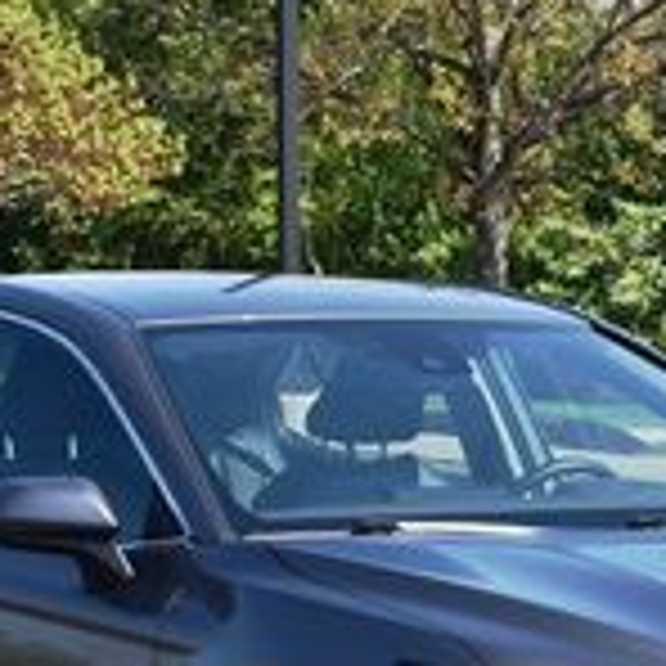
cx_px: 639
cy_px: 439
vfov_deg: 7.6
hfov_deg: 7.6
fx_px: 5028
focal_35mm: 231
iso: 140
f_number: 8
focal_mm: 42
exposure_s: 1/250
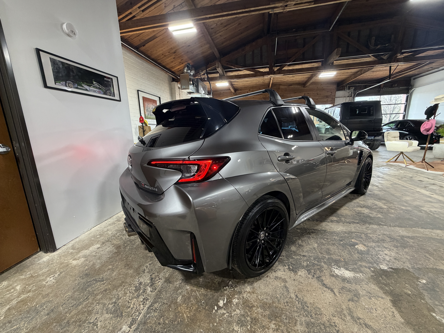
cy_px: 166
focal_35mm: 14
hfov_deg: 102.1
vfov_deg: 85.7
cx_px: 222
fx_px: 180
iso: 250
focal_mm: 2.22
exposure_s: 1/60
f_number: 2.2
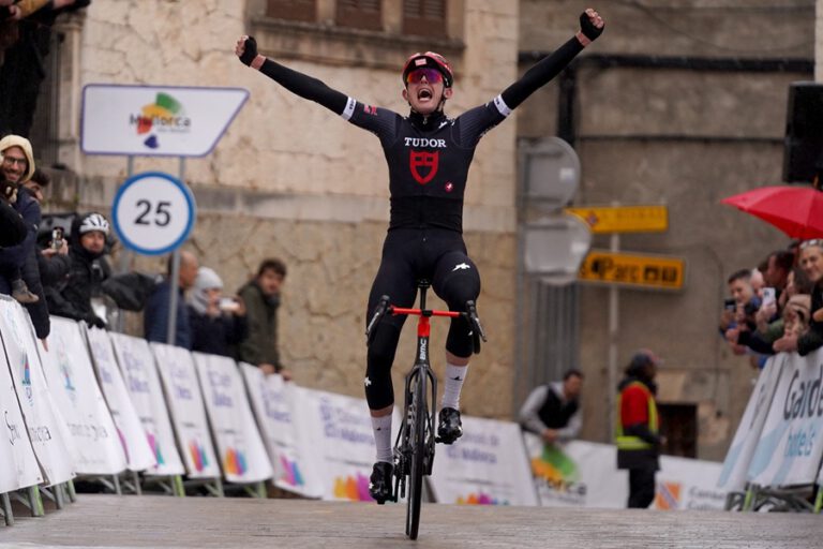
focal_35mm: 200
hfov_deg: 10.3
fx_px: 4572
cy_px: 274
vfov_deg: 6.9
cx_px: 412
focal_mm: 200
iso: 1250
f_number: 2.8
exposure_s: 1/2000
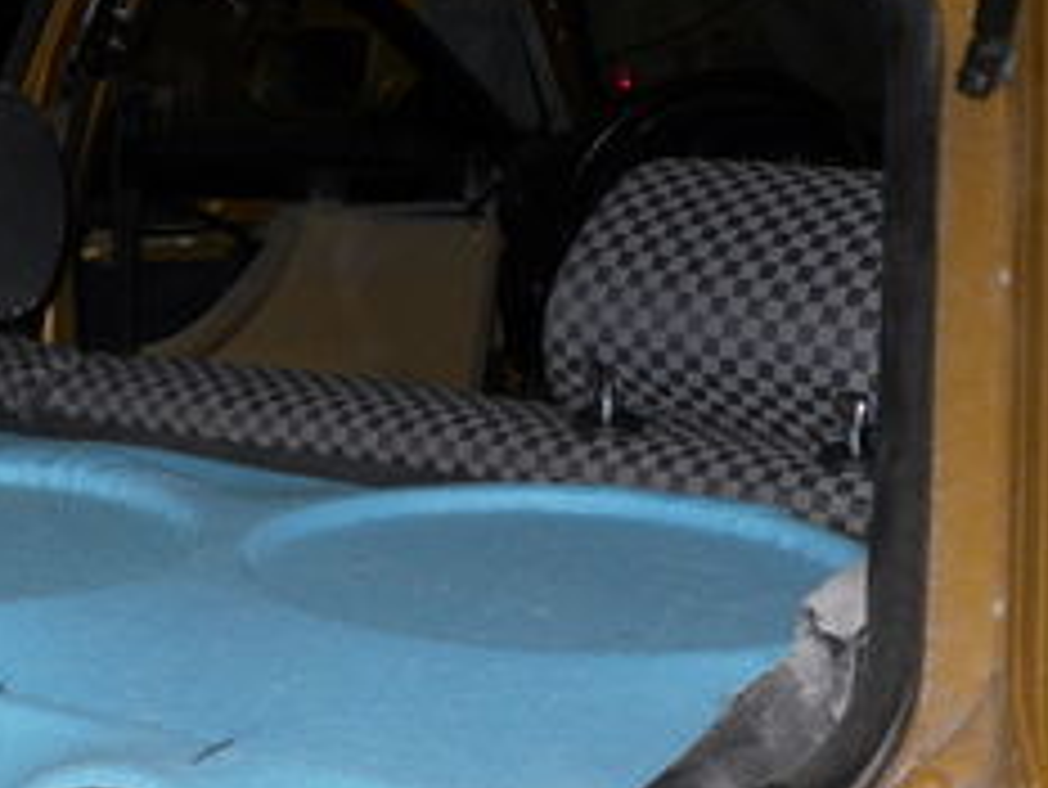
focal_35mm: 96
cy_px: 982
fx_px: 2908
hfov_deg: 19.3
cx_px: -198
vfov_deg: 14.8
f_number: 3.5
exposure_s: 1/45
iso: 100
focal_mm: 6.3
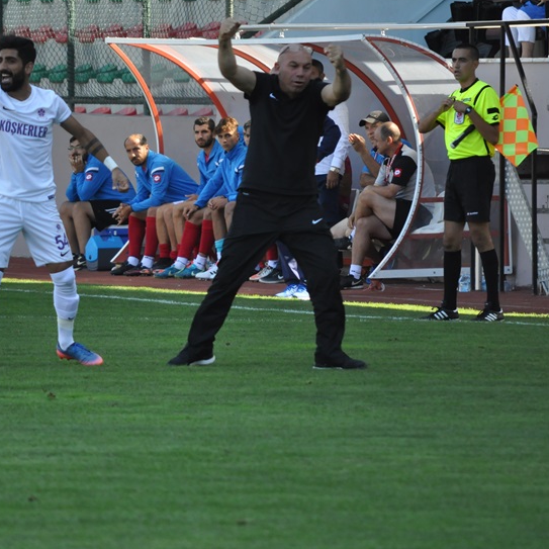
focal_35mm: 480
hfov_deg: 3.7
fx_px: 8613
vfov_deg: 3.7
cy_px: 232
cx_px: 171
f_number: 5.6
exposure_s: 1/640
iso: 800
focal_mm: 200
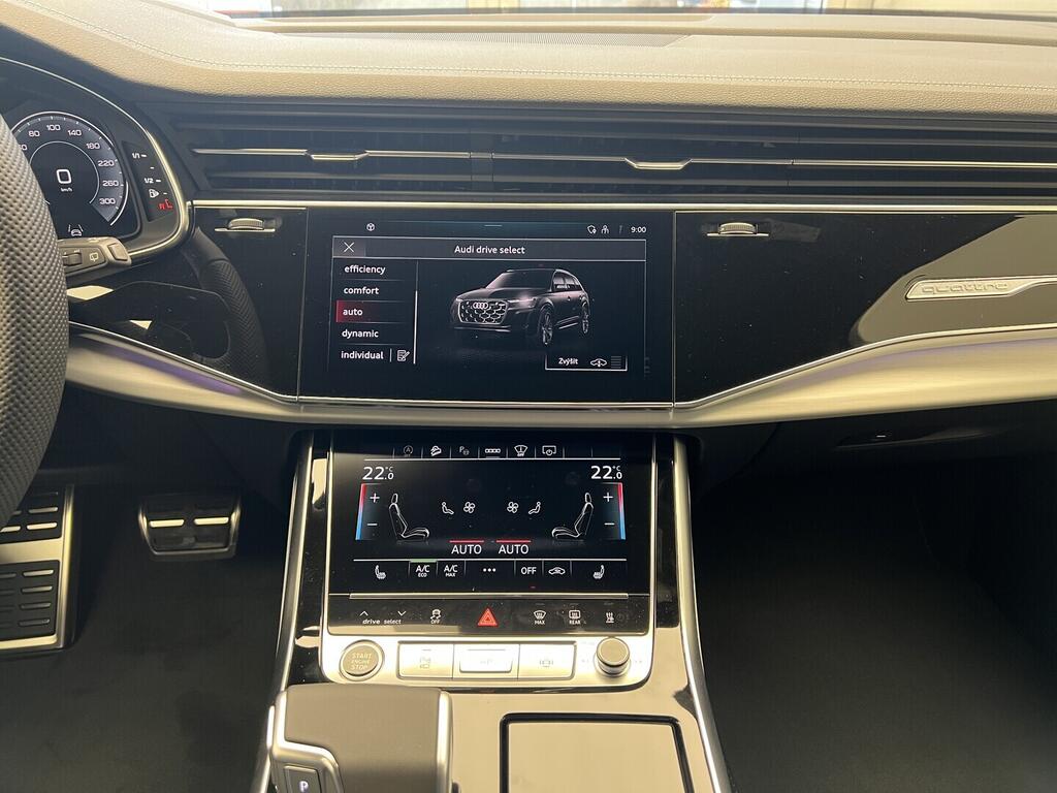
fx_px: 794
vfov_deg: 53.1
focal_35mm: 26
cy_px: 396
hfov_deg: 67.3
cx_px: 528
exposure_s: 1/60
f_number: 1.5
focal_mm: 5.7
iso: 250
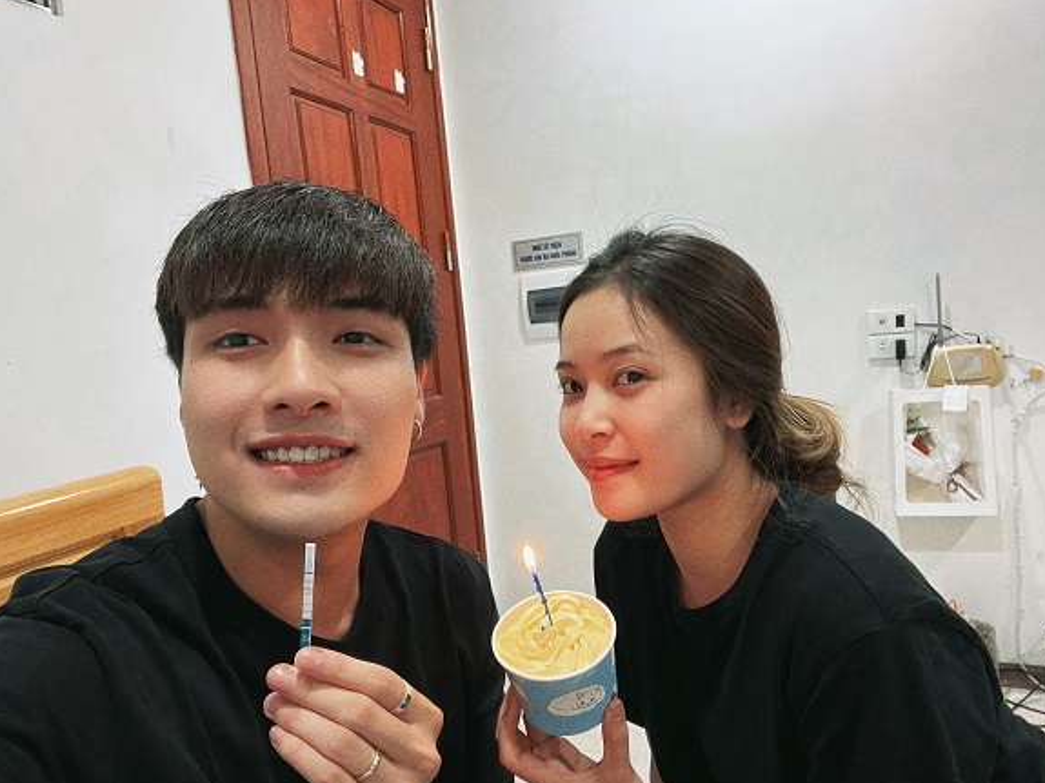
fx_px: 724
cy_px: 391
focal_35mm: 24
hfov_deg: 71.6
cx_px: 509
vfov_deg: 56.8
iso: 400
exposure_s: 1/25
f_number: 2.2
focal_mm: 2.71
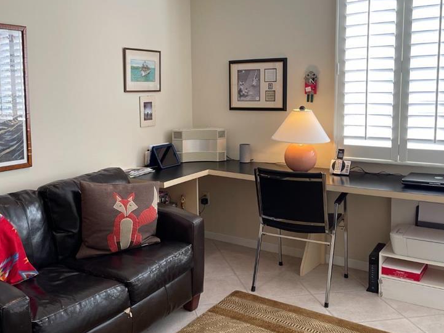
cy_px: 143
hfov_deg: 49.8
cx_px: 176
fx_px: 475
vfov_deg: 38.6
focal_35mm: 37
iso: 100
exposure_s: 1/120
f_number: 1.6
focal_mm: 5.1
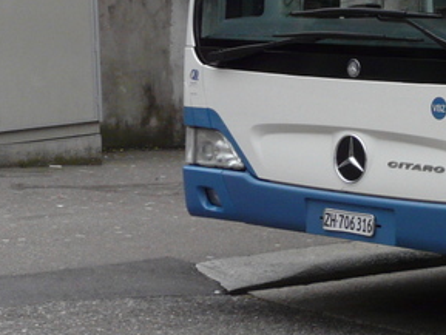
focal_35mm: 128
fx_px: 1650
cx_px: 764
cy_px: -20
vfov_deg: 11.4
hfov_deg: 13.9
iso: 160
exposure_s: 1/160
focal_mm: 6.1
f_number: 2.8
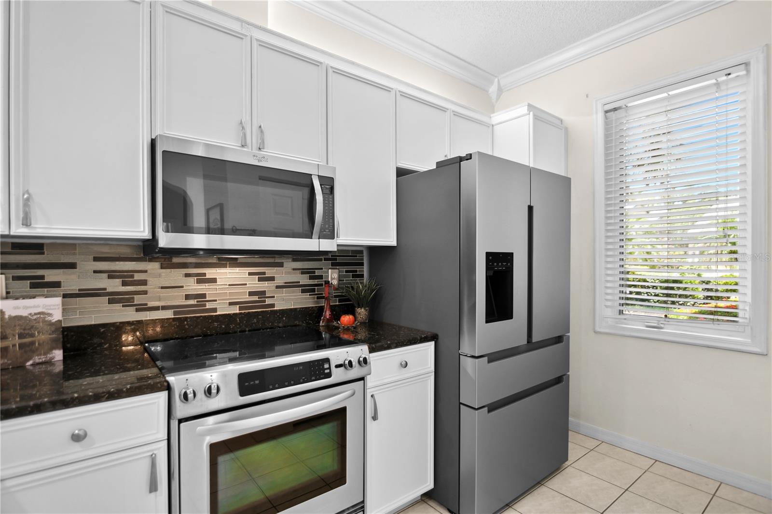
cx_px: 386
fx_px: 343
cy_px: 257
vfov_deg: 73.7
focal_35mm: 16
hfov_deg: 96.7
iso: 100
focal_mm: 11
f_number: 2.8
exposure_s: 1/4
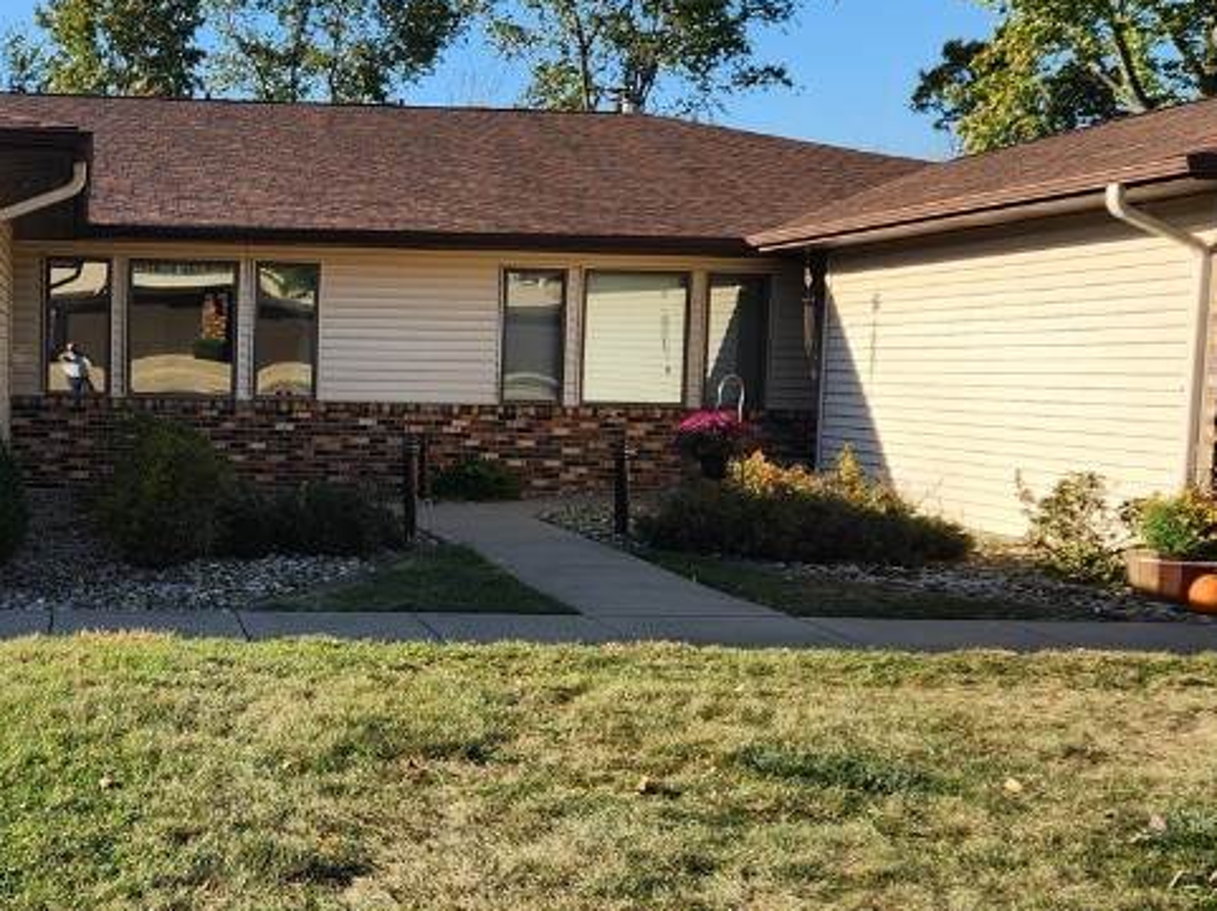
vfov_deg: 29.6
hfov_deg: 37.5
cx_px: 235
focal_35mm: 49
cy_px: 461
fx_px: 1721
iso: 20
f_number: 1.8
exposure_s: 1/1044
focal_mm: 5.4
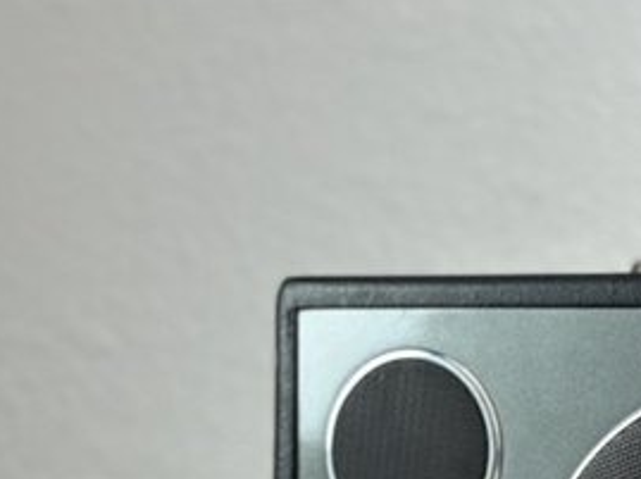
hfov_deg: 13.3
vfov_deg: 10.3
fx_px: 2644
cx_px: 863
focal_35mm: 143
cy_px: 400
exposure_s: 1/318
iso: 80
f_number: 1.78
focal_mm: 6.86
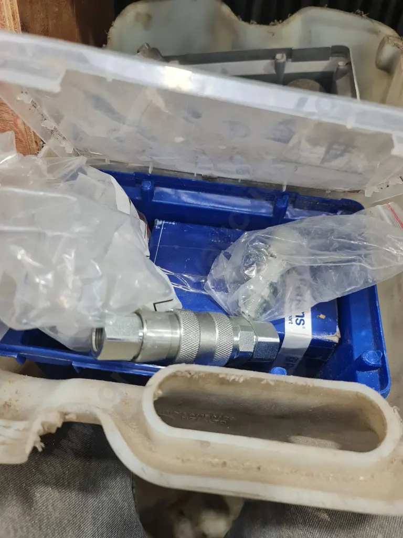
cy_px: 269
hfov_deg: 54.9
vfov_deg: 69.4
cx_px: 202
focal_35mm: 25
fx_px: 388
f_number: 1.8
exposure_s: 1/100
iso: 200
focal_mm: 7
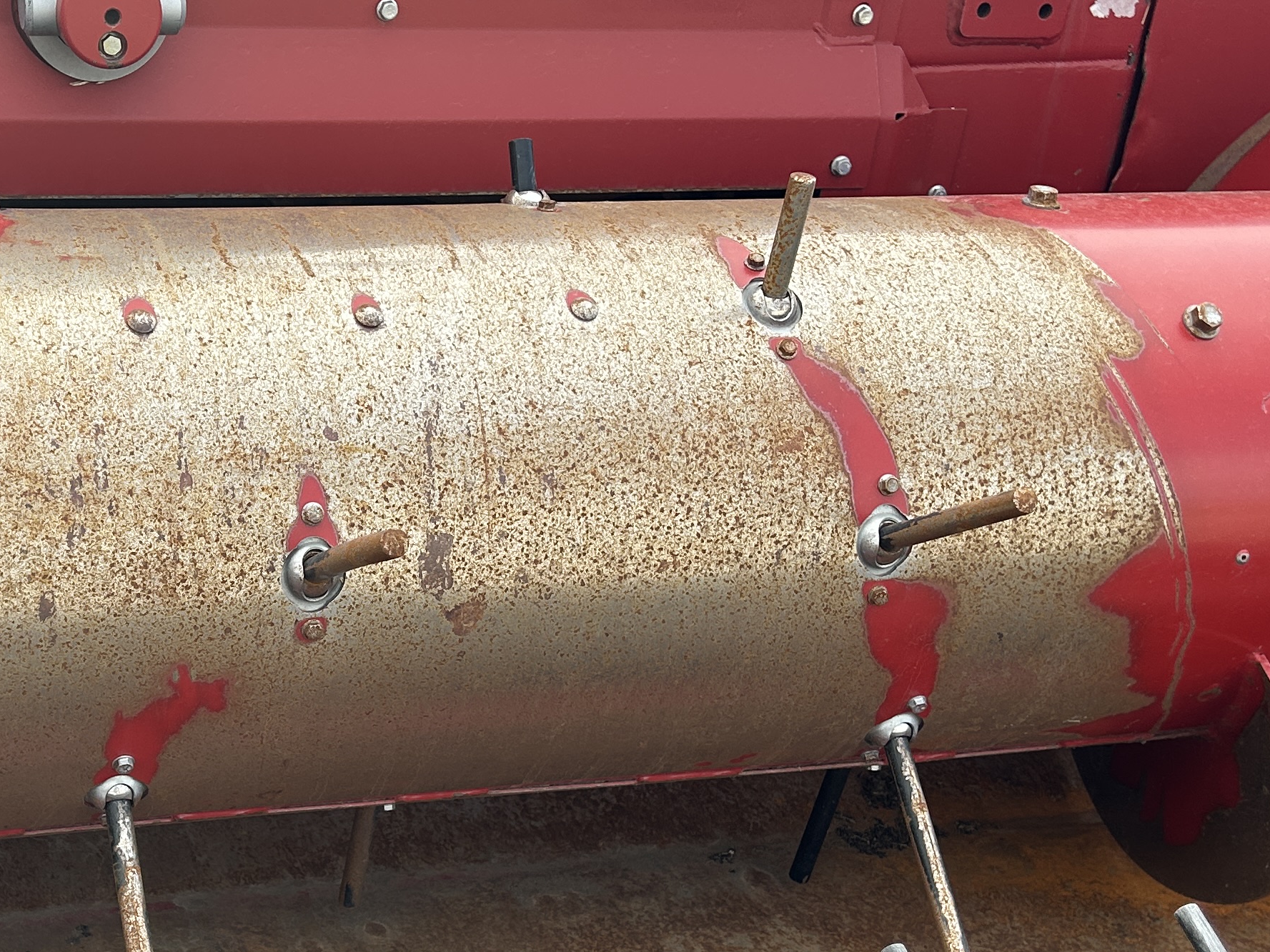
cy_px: 588
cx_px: 259
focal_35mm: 59
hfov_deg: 31.9
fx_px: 2165
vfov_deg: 24.8
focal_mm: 5.7
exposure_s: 1/924
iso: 50
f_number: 1.5
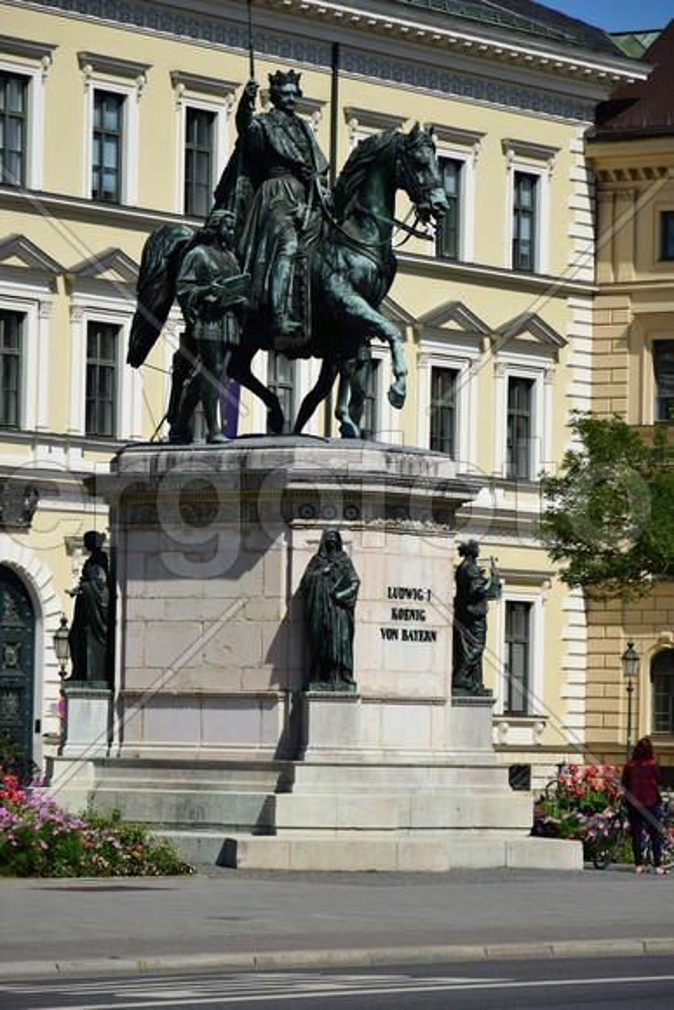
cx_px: 337
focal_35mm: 158
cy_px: 505
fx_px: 4420
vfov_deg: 13.0
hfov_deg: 8.7
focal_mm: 105
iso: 100
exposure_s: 1/640
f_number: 6.3
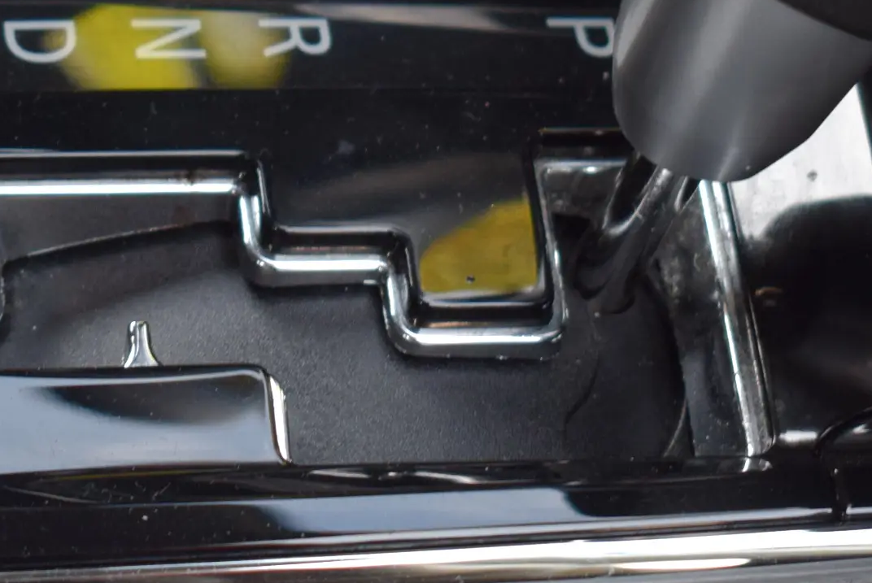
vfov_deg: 7.3
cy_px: -27
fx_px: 4568
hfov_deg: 10.9
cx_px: 449
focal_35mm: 188
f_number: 5
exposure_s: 1/60
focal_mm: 45
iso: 800
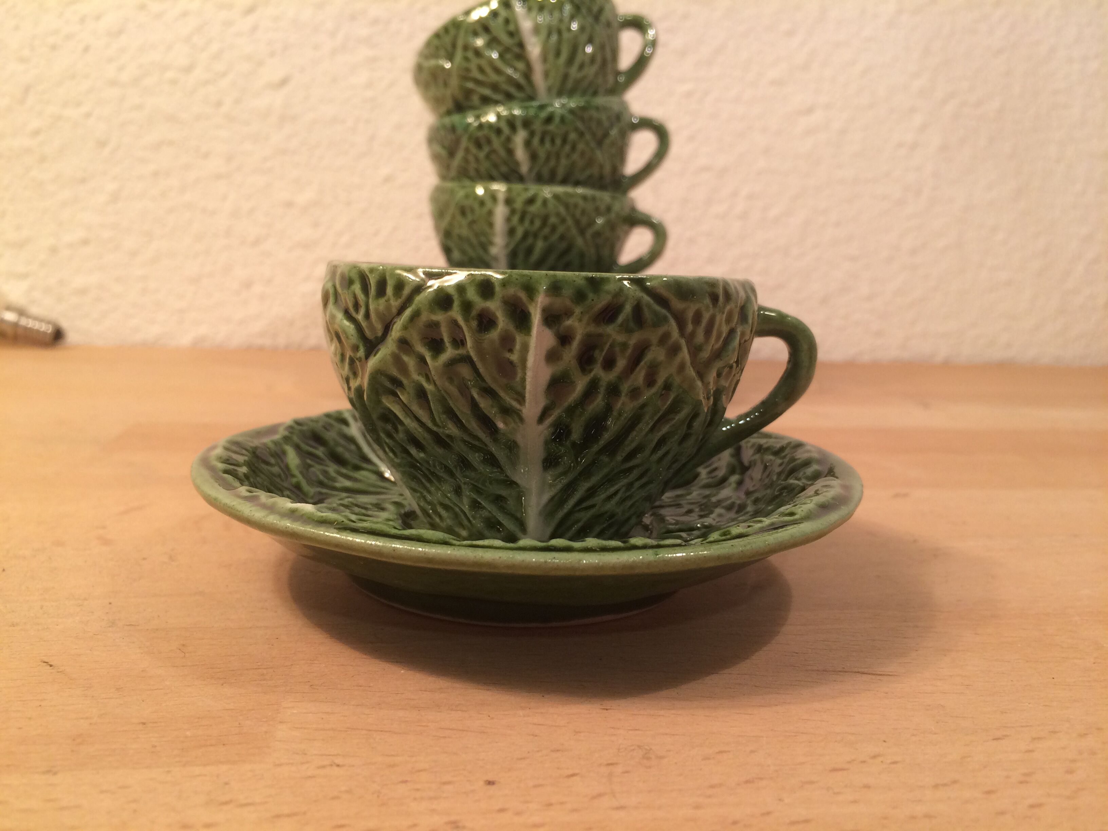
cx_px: 554
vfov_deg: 48.2
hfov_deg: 61.7
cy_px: 416
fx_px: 928
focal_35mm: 29
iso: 64
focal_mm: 4.15
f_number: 2.2
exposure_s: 1/33
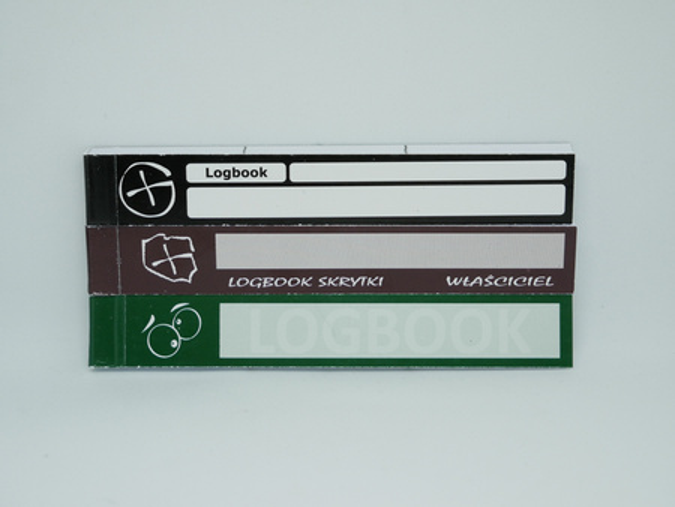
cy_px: 254
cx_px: 338
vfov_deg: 18.9
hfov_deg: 25.0
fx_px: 1522
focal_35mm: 78
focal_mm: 39
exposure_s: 1/100
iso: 400
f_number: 5.4
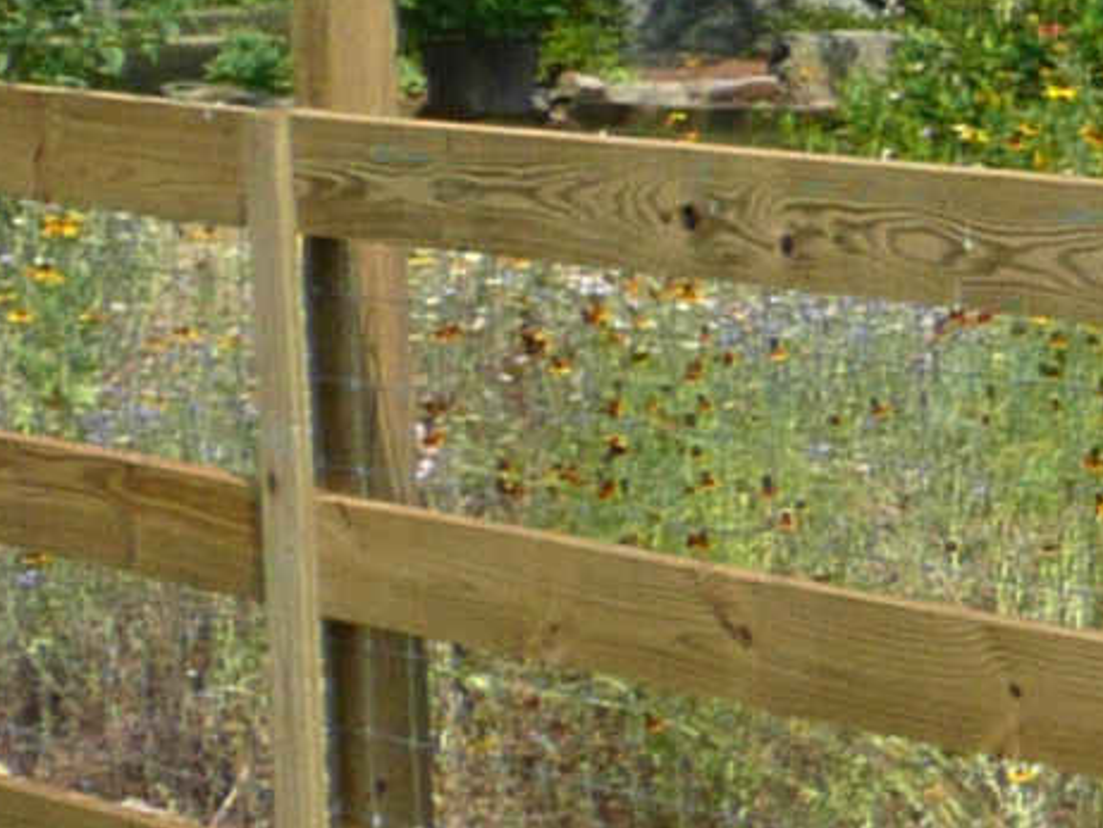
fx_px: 5930
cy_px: 468
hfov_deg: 9.0
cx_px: 3101
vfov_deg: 8.0
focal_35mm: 186
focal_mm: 4.6
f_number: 3.3
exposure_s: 1/800
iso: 100
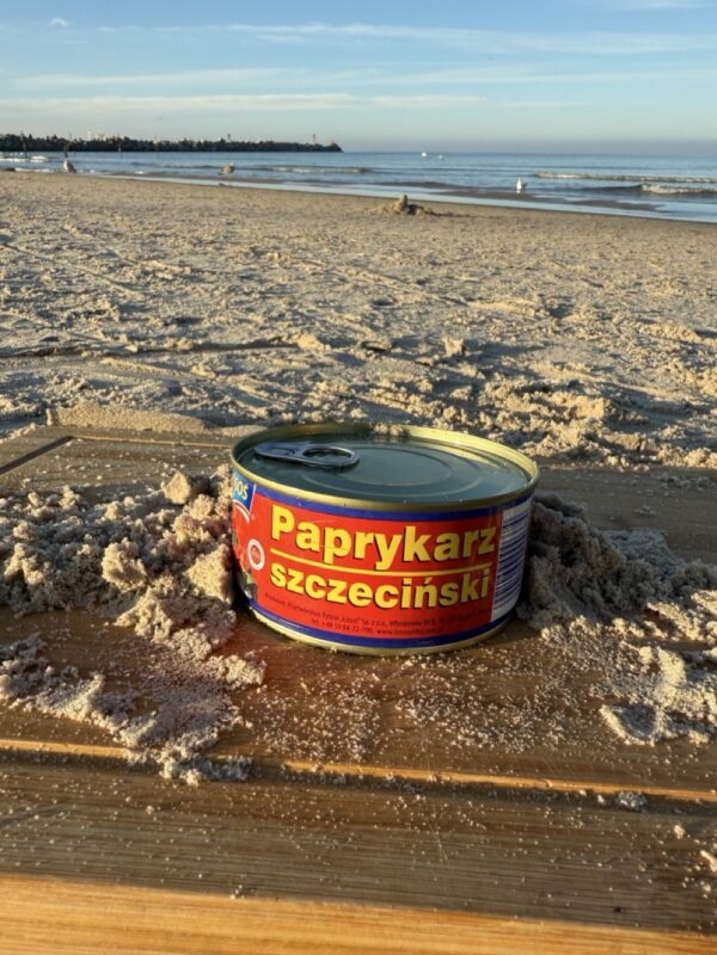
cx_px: 358
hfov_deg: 56.8
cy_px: 478
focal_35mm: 24
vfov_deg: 71.6
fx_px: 663
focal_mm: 2.22
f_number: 2.2
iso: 16
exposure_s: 1/423
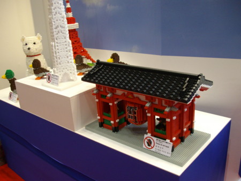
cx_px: 120
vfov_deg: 39.7
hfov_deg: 51.3
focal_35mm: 36
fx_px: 251
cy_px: 90
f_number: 2.7
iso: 160
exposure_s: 1/50
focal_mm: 6
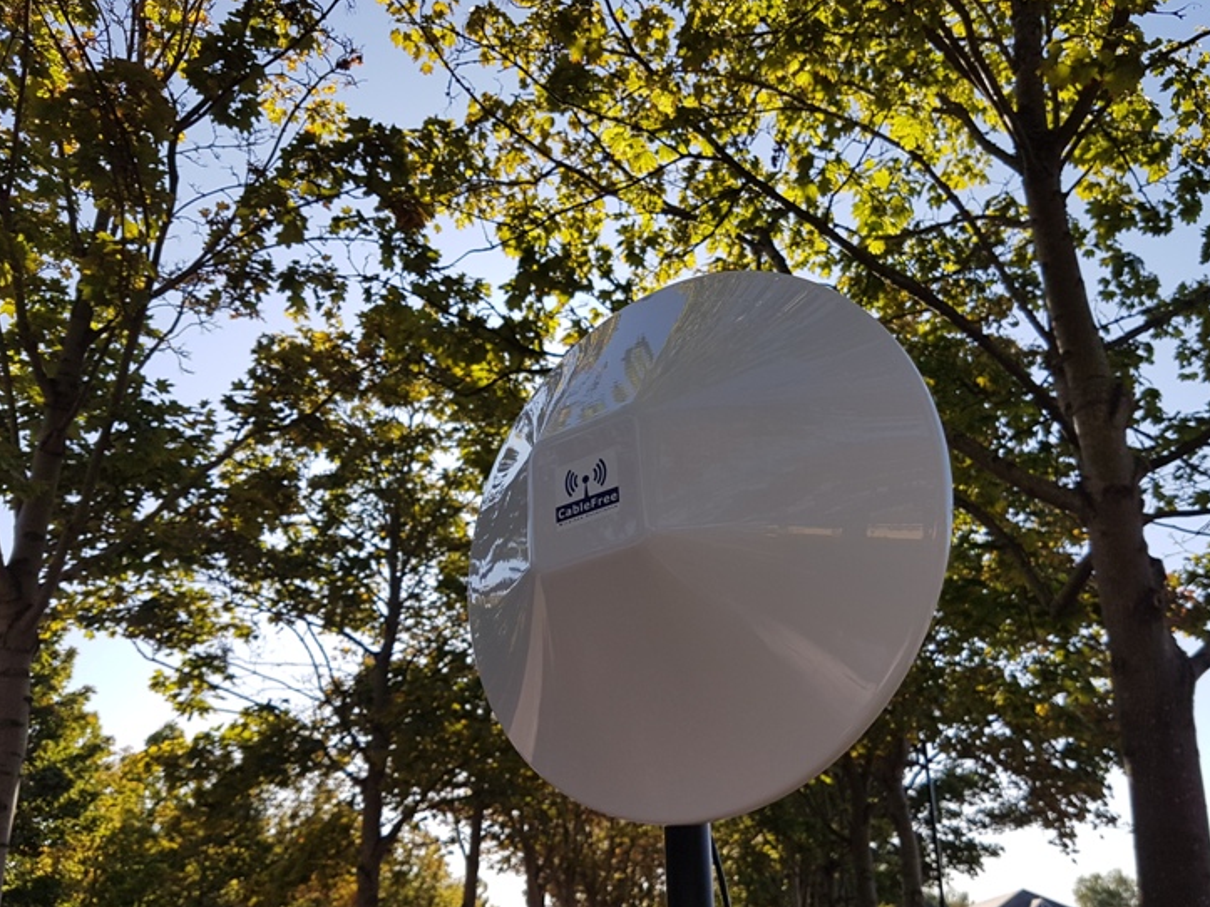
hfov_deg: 61.6
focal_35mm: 29
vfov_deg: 48.2
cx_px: 641
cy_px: 481
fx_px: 1014
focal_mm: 4.2
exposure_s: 1/1396
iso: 40
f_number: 1.7
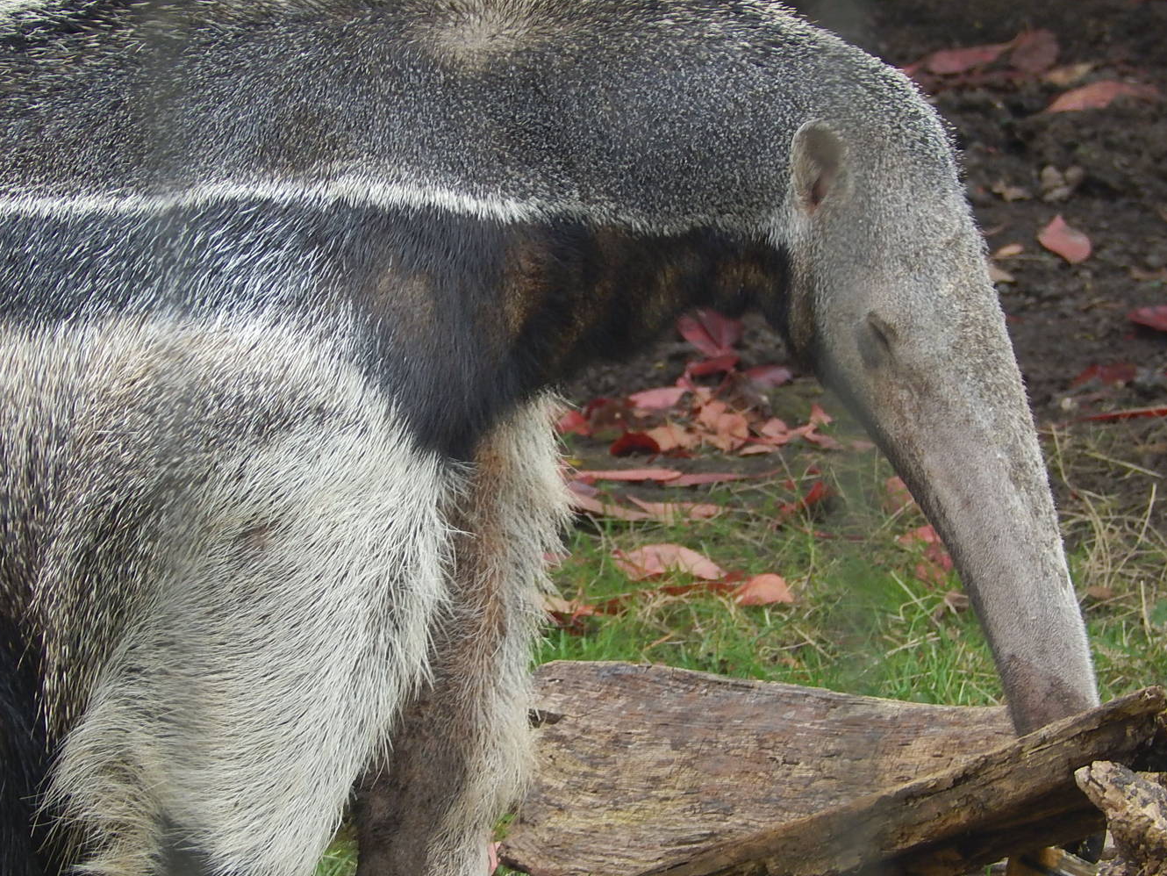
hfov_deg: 4.7
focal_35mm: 421
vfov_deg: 3.5
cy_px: 518
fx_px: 14196
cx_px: 590
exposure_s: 1/80
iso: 125
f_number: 5.7
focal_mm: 62.2
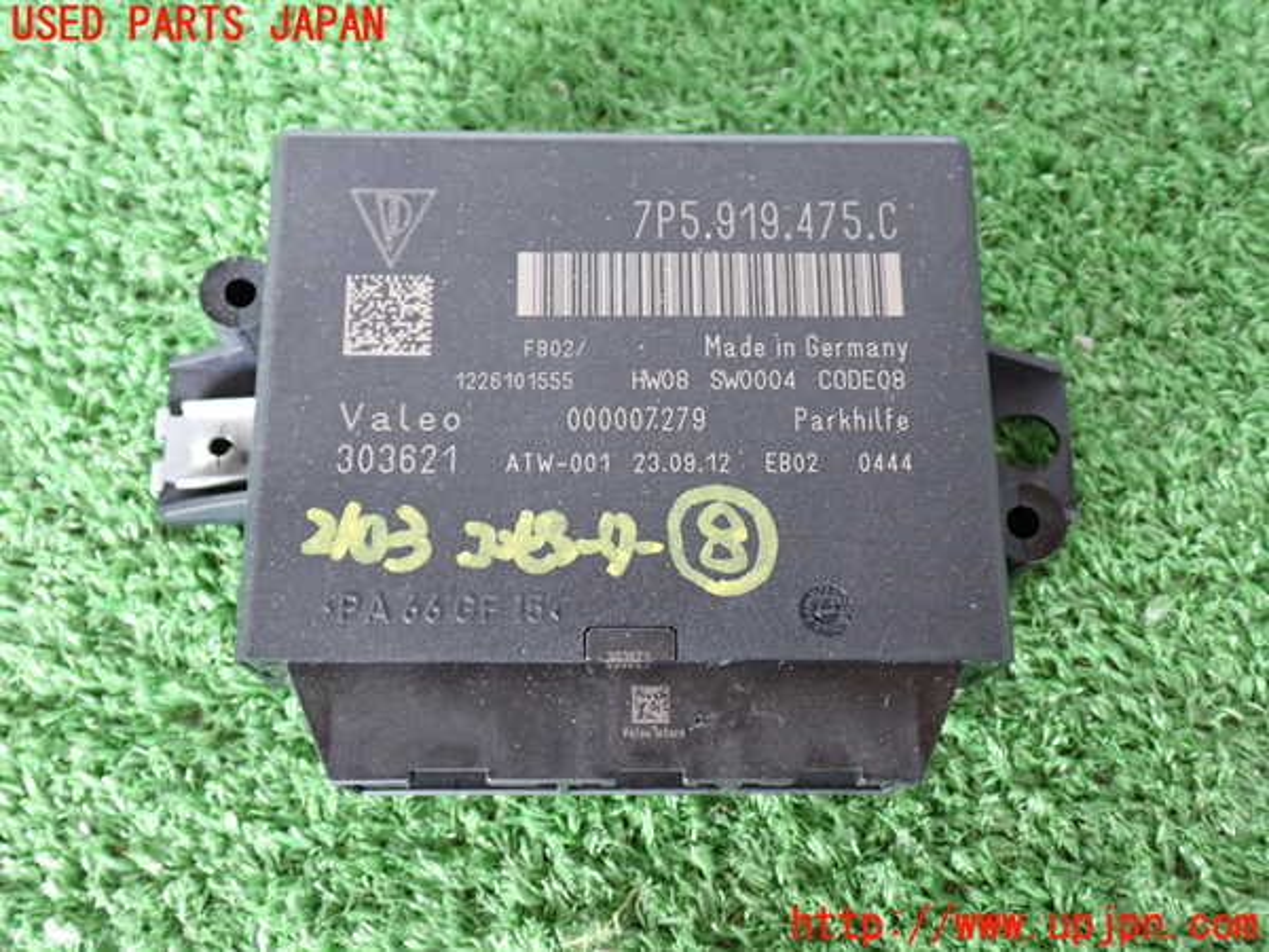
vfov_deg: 37.7
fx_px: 1393
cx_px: 634
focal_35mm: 38
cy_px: 476
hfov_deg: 49.0
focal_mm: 6.83
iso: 640
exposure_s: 1/40
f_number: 2.7
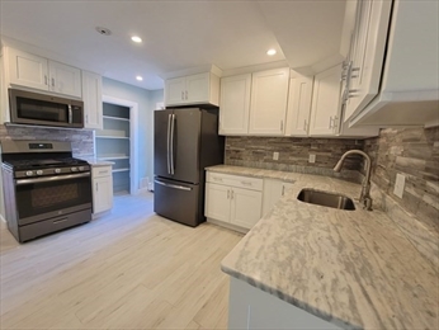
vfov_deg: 90.0
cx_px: 220
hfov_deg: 106.1
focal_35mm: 13
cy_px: 165
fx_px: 165
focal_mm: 2.2
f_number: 2.2
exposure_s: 1/59
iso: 250
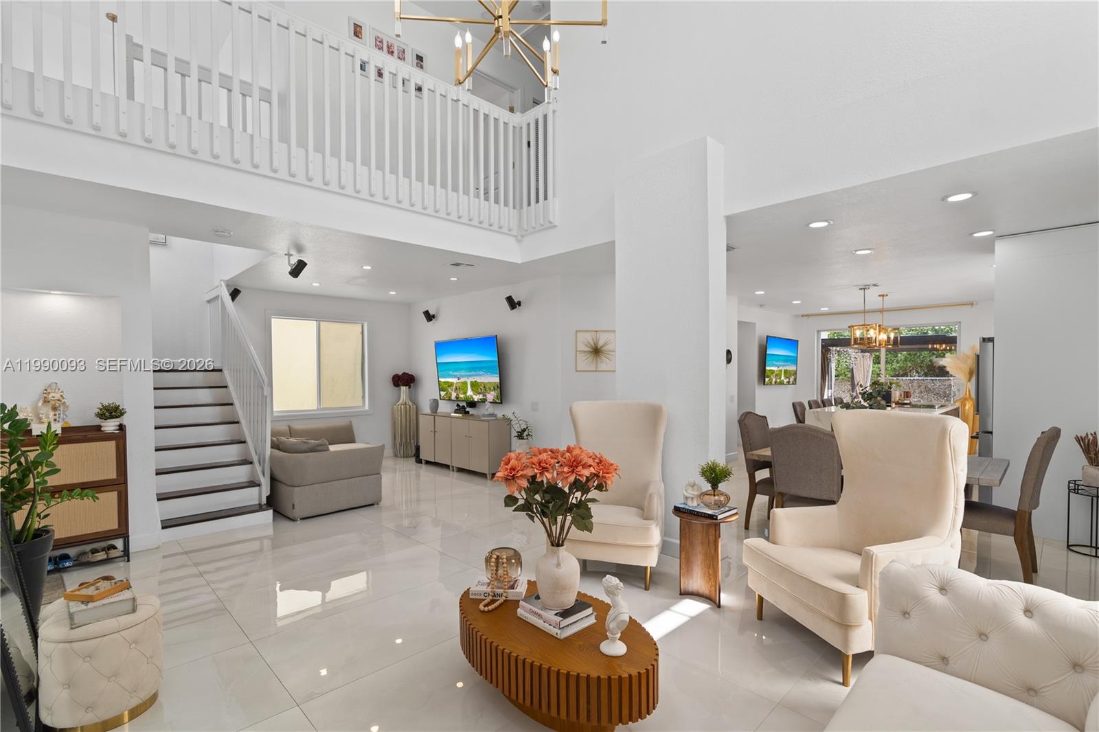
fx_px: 488
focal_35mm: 16
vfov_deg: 73.7
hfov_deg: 96.7
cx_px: 550
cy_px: 366
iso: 320
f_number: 4.5
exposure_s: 1/20
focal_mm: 16
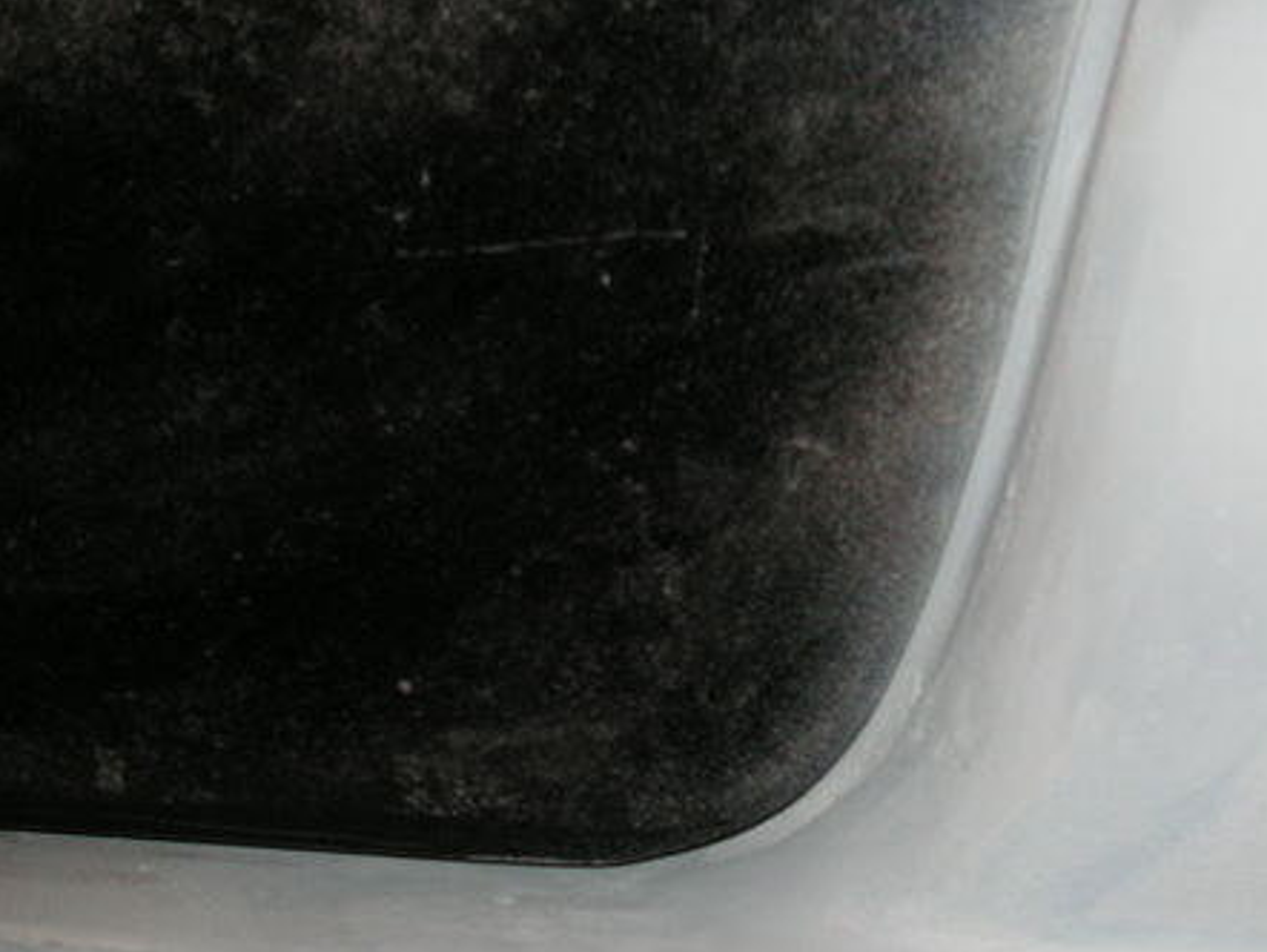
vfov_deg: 26.6
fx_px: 2014
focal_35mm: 55
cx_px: 843
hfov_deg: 34.6
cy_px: 548
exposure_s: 1/45
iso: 160
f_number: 3.3
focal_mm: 6.3
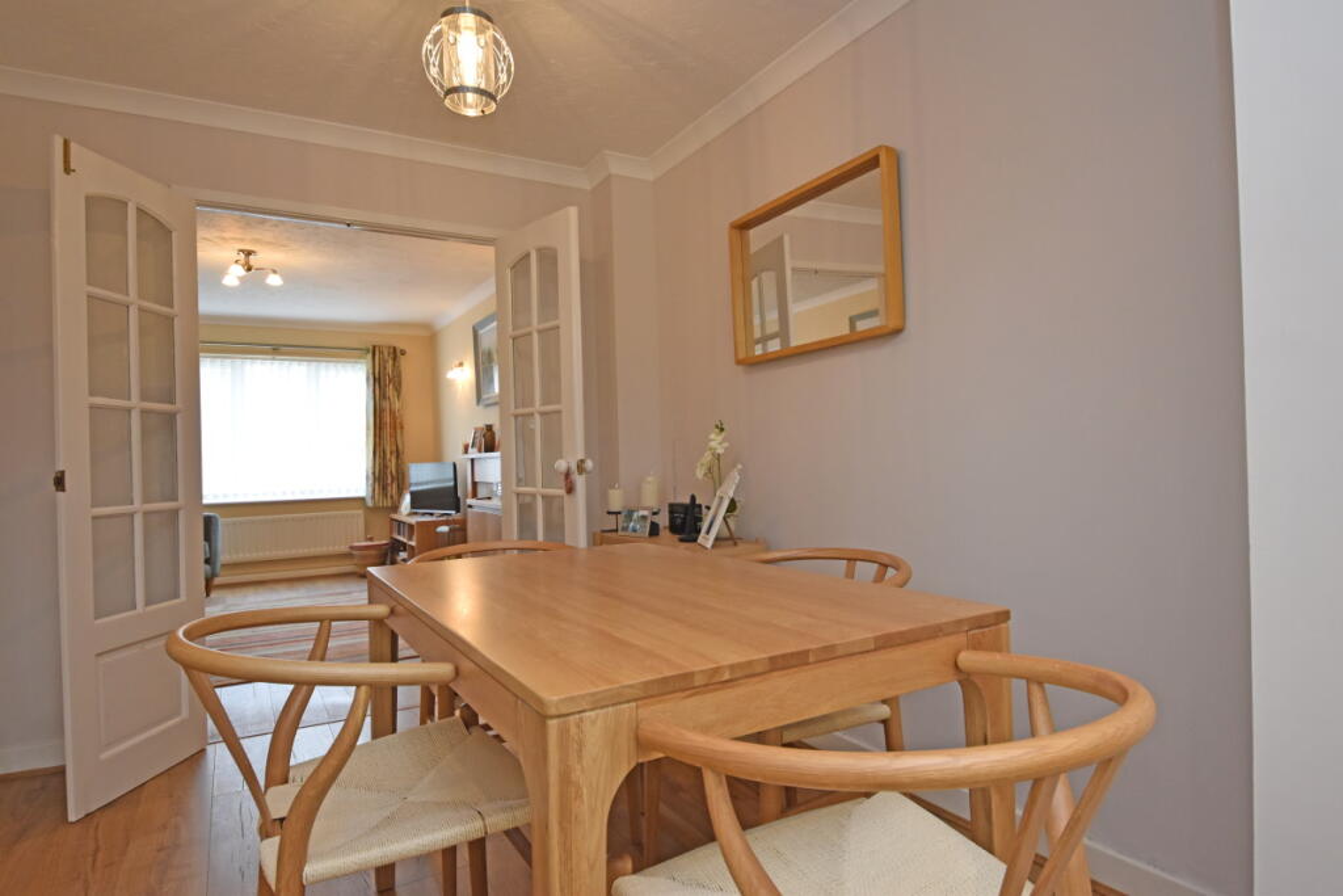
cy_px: 448
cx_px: 672
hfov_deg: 85.4
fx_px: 728
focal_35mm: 20
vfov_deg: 63.2
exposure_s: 1/160
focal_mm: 13
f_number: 4.5
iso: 800
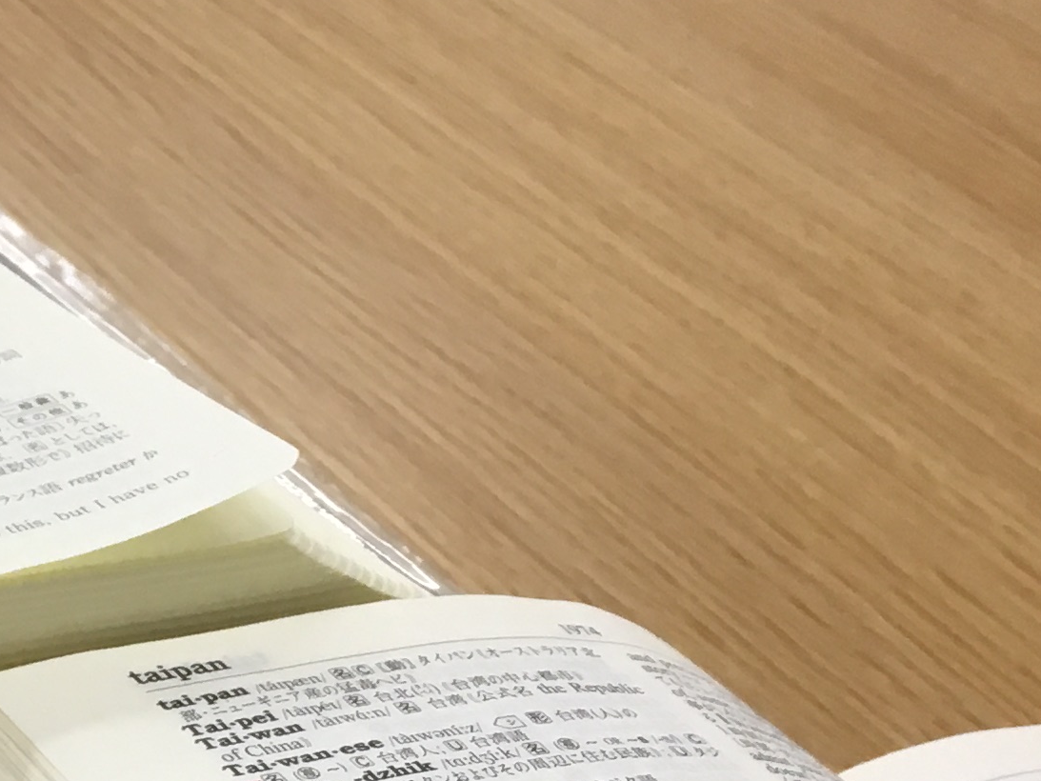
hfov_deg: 16.7
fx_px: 3218
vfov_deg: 12.9
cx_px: -508
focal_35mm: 107
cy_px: 1259
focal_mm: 4.15
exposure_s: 1/33
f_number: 2.2
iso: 25
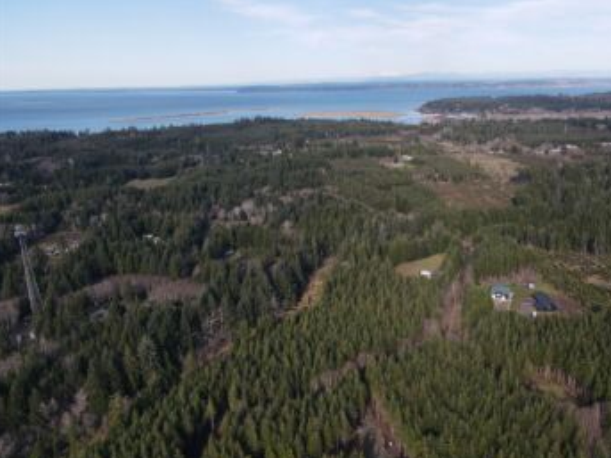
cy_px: 237
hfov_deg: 63.1
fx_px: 494
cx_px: 351
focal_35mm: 28
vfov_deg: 49.7
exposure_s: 1/500
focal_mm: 4.5
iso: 100
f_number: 2.8
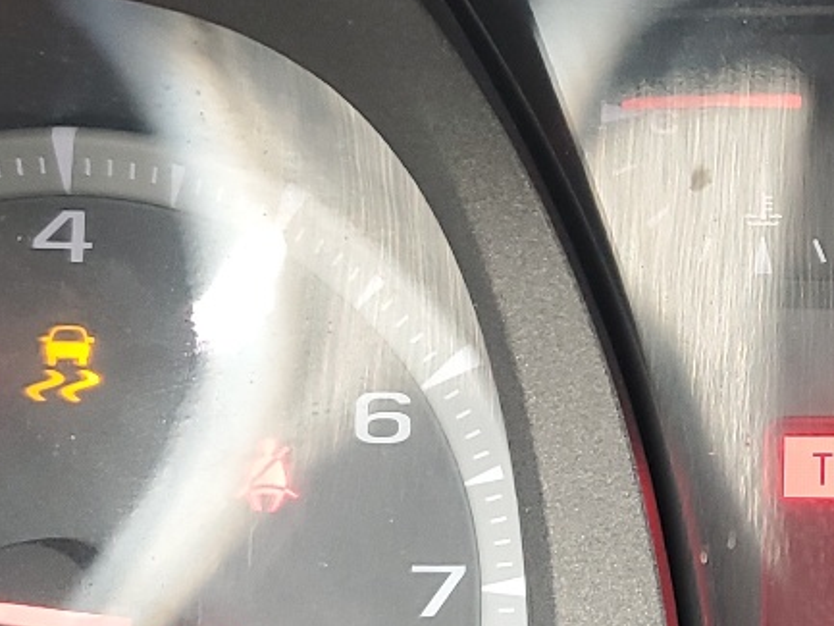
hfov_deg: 19.4
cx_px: 955
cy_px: 385
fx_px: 2314
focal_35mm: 96
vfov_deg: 15.4
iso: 62
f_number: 1.5
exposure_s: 1/60.2
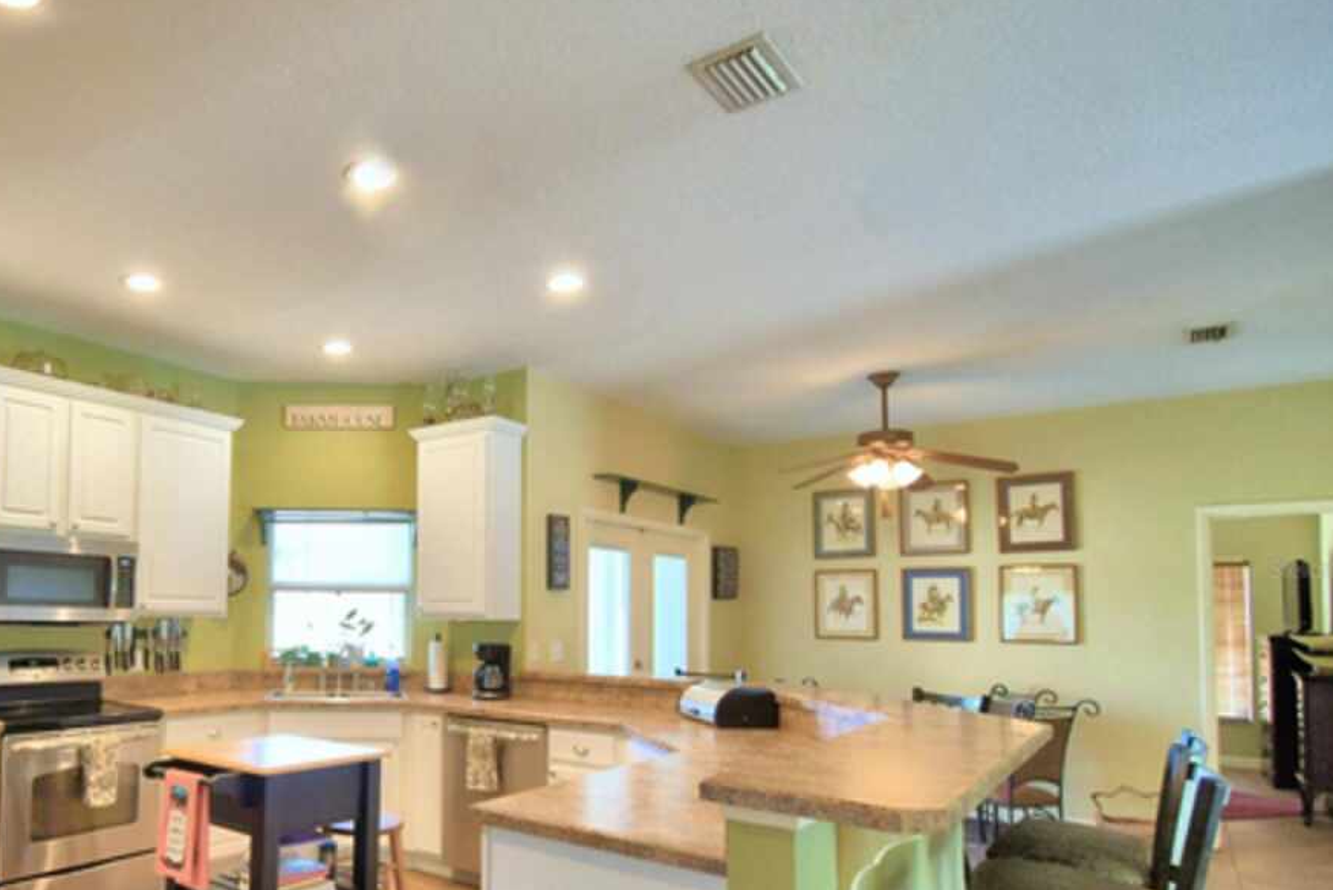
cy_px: 569
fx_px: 815
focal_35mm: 22
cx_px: 399
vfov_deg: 56.4
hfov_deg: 75.0
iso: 450
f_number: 4.5
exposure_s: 1/30
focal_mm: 10
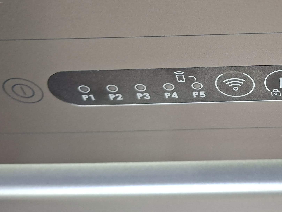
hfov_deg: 31.2
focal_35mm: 57
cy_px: 11
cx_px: 285
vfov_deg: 24.7
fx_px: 464
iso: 320
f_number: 1.8
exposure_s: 1/33
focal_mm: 5.54
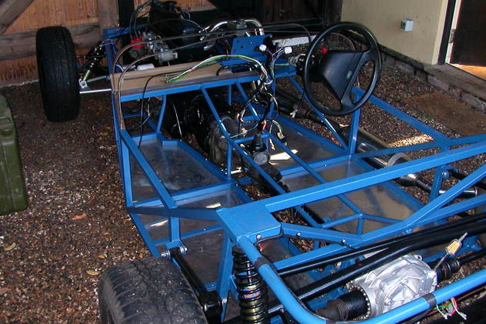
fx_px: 526
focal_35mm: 39
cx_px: 241
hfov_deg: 49.6
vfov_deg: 34.2
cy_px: 174
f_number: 2.7
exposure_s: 1/59.9
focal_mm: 5.6
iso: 200
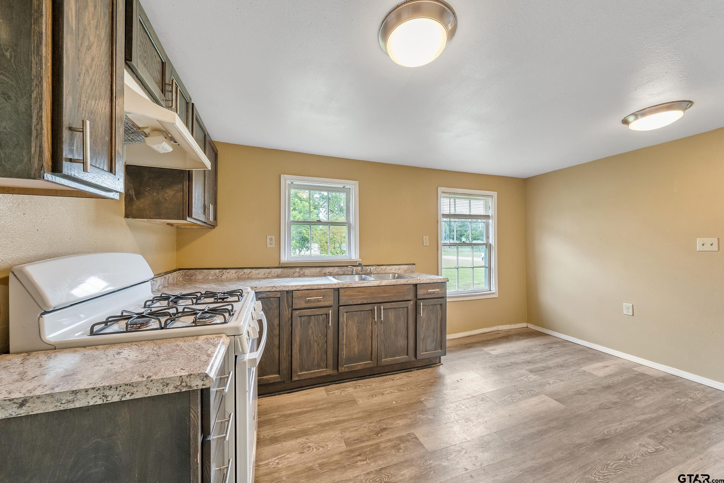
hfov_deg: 108.3
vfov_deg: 85.4
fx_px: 261
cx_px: 362
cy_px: 242
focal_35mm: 13
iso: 800
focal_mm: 13
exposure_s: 1/15
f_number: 8
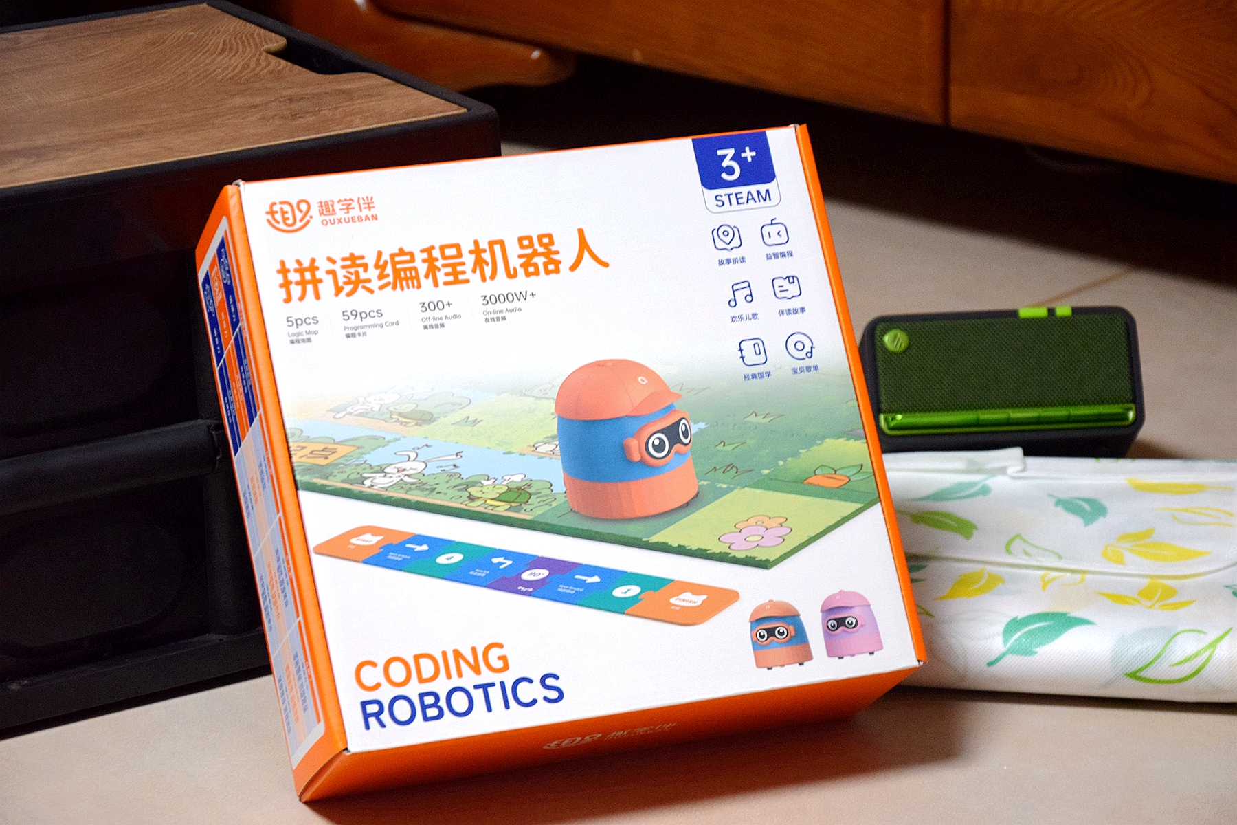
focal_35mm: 112
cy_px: 412
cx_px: 618
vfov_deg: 12.2
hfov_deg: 18.2
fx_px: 3865
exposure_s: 1/60
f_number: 5.3
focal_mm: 75
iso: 1400
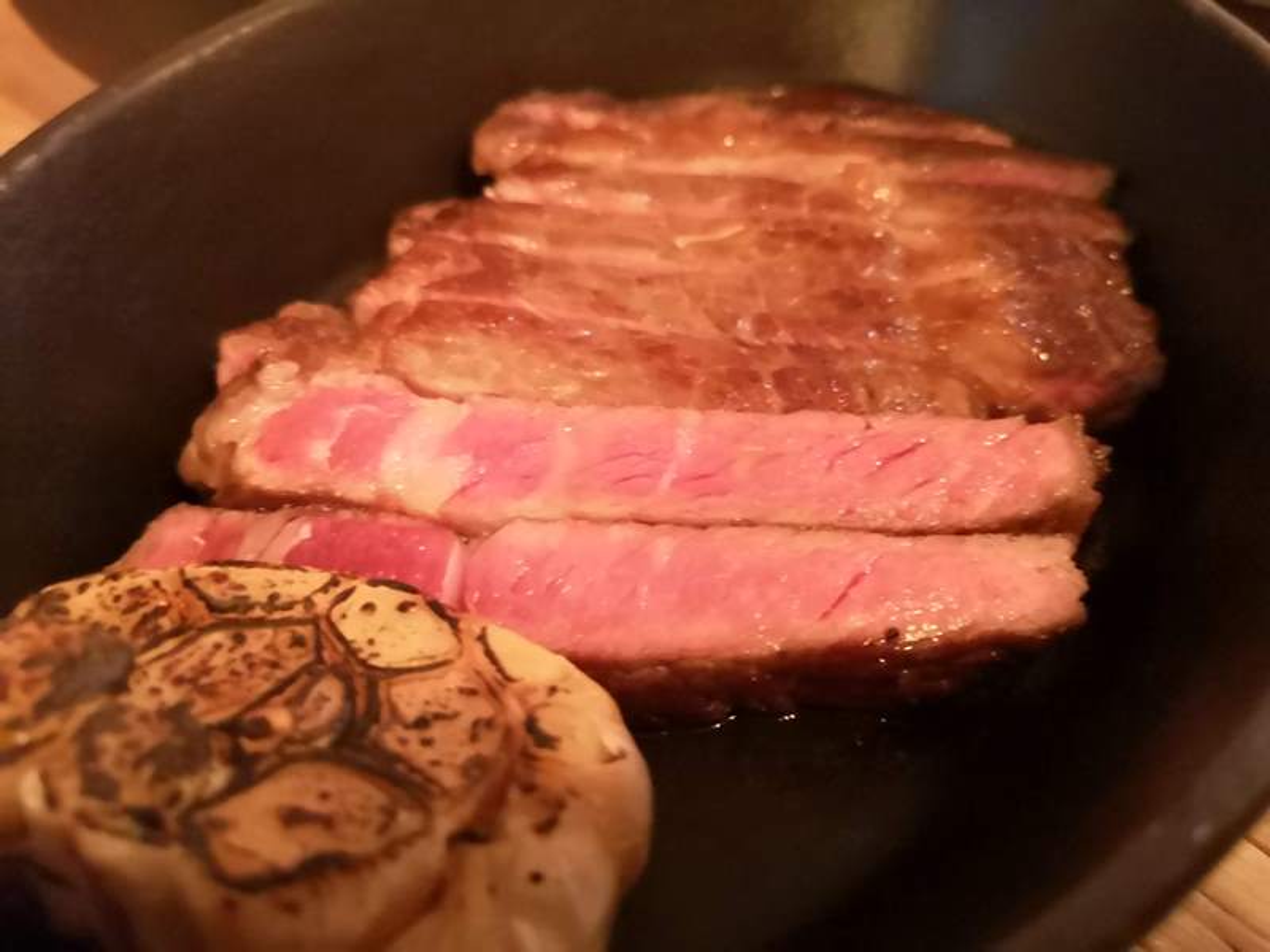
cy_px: 476
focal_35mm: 27
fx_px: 991
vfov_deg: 51.4
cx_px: 635
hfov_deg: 65.3
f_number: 1.8
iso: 5000
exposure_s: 1/16.7
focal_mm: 3.95
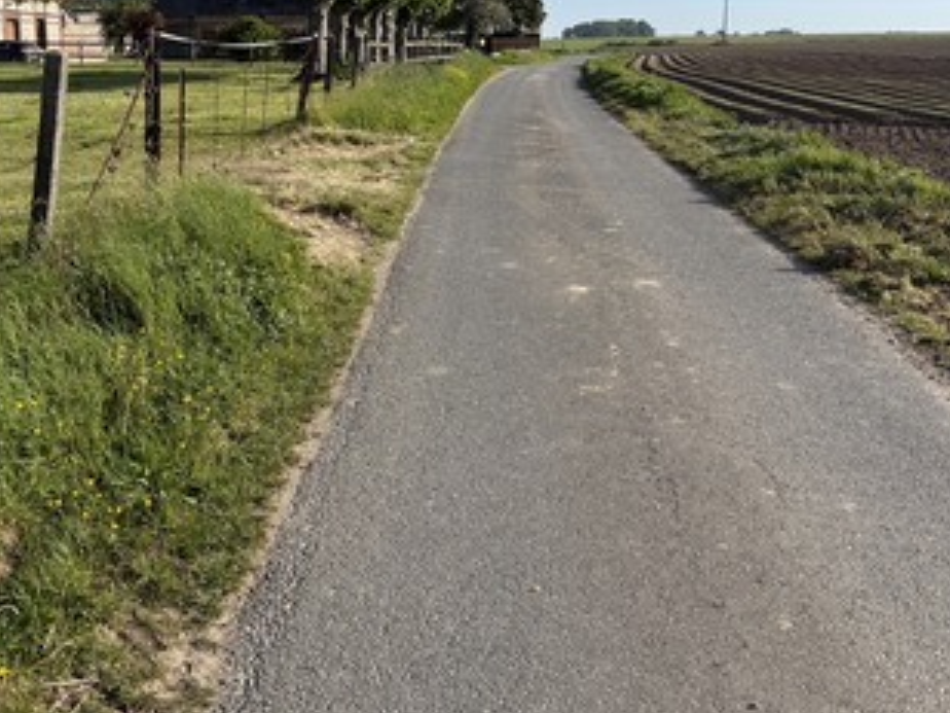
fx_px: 1070
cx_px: 324
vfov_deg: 36.4
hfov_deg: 47.2
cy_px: 224
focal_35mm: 39
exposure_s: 1/4405
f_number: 1.78
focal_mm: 6.76
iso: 80
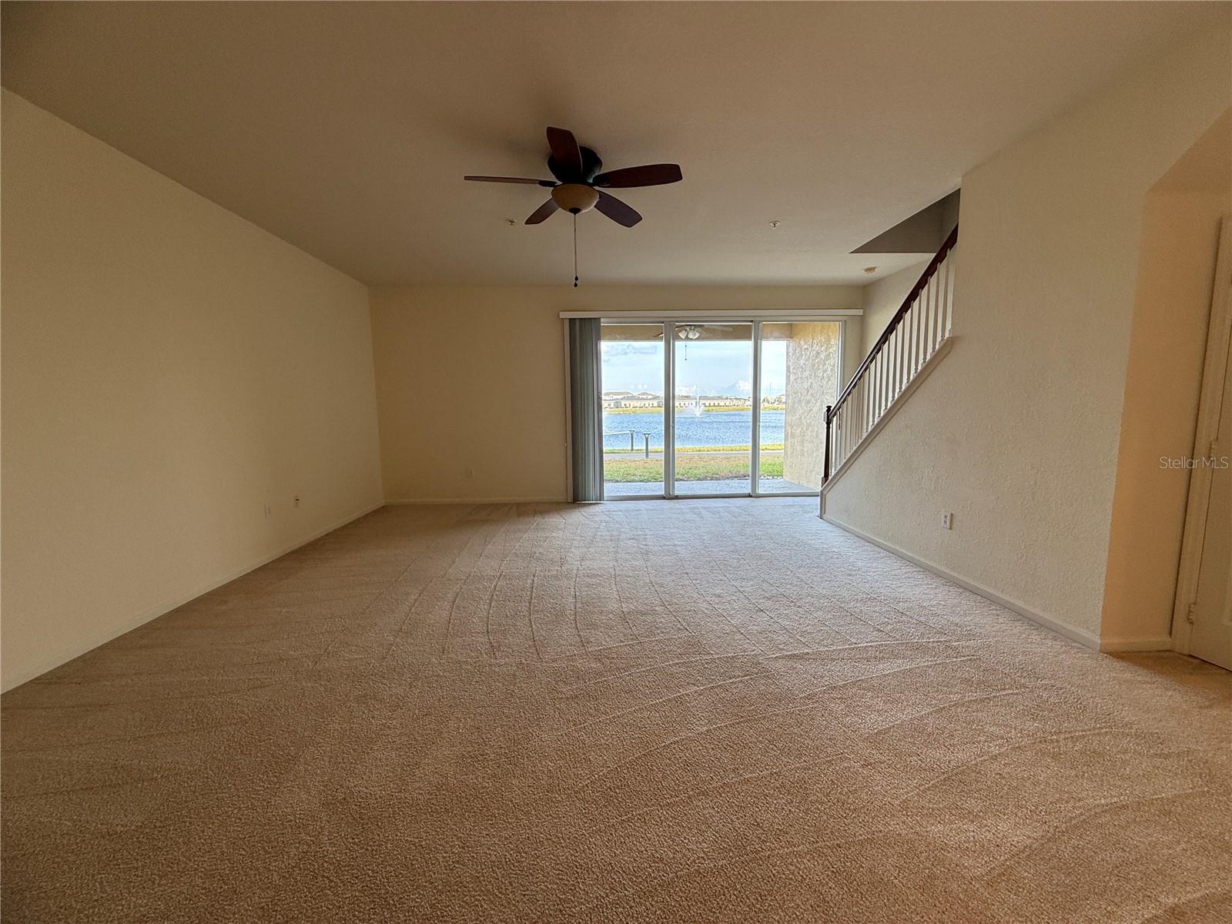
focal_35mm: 14
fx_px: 498
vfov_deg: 85.7
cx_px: 616
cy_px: 462
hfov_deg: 102.1
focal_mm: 2.22
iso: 80
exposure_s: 1/120
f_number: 2.2
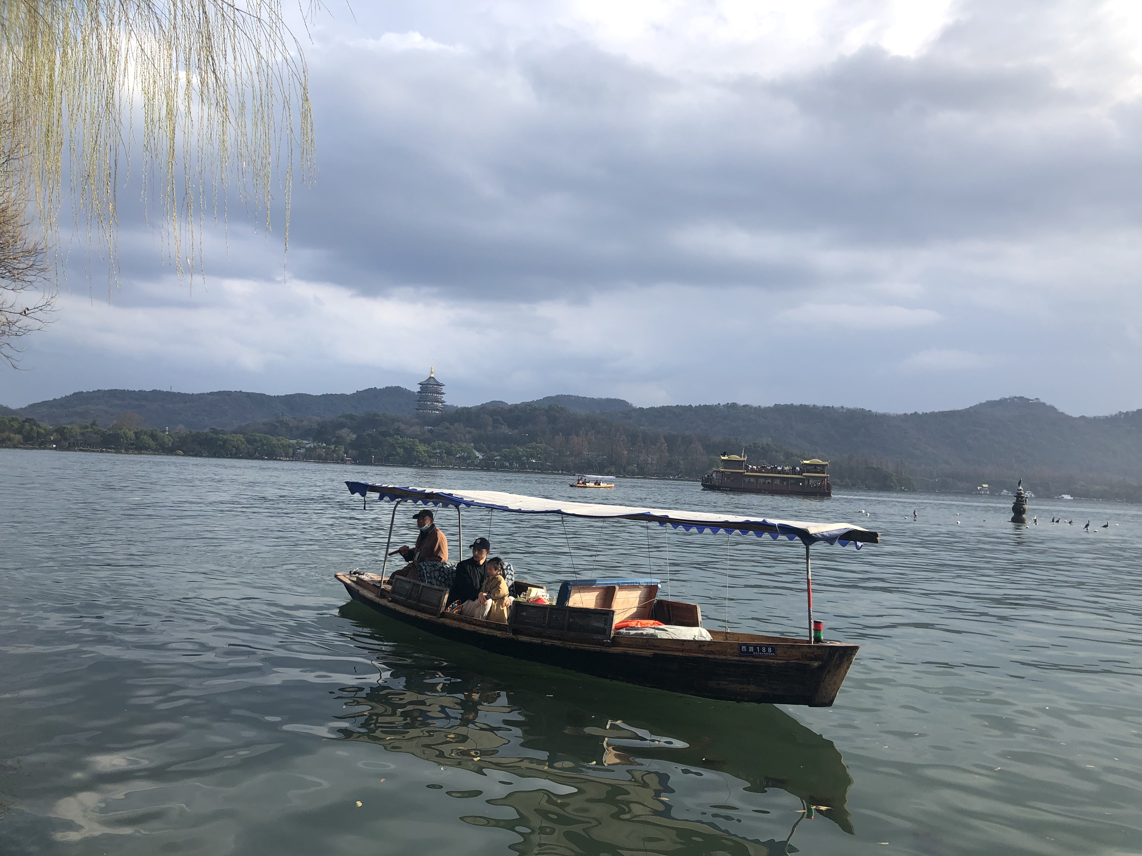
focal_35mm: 28
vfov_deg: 49.7
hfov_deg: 63.4
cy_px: 428
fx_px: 924
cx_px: 571
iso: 20
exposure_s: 1/960
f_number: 1.8
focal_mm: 3.99
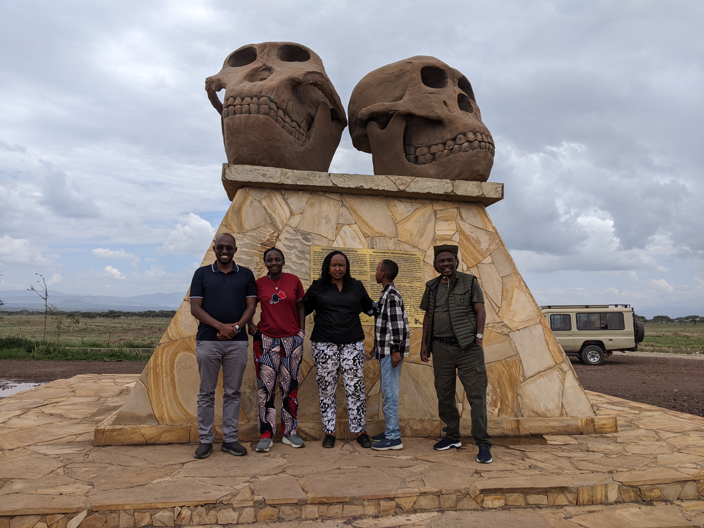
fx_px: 549
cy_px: 264
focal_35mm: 27
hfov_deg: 65.3
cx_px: 352
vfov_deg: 51.4
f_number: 1.8
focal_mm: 4.44
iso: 67
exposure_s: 1/3906
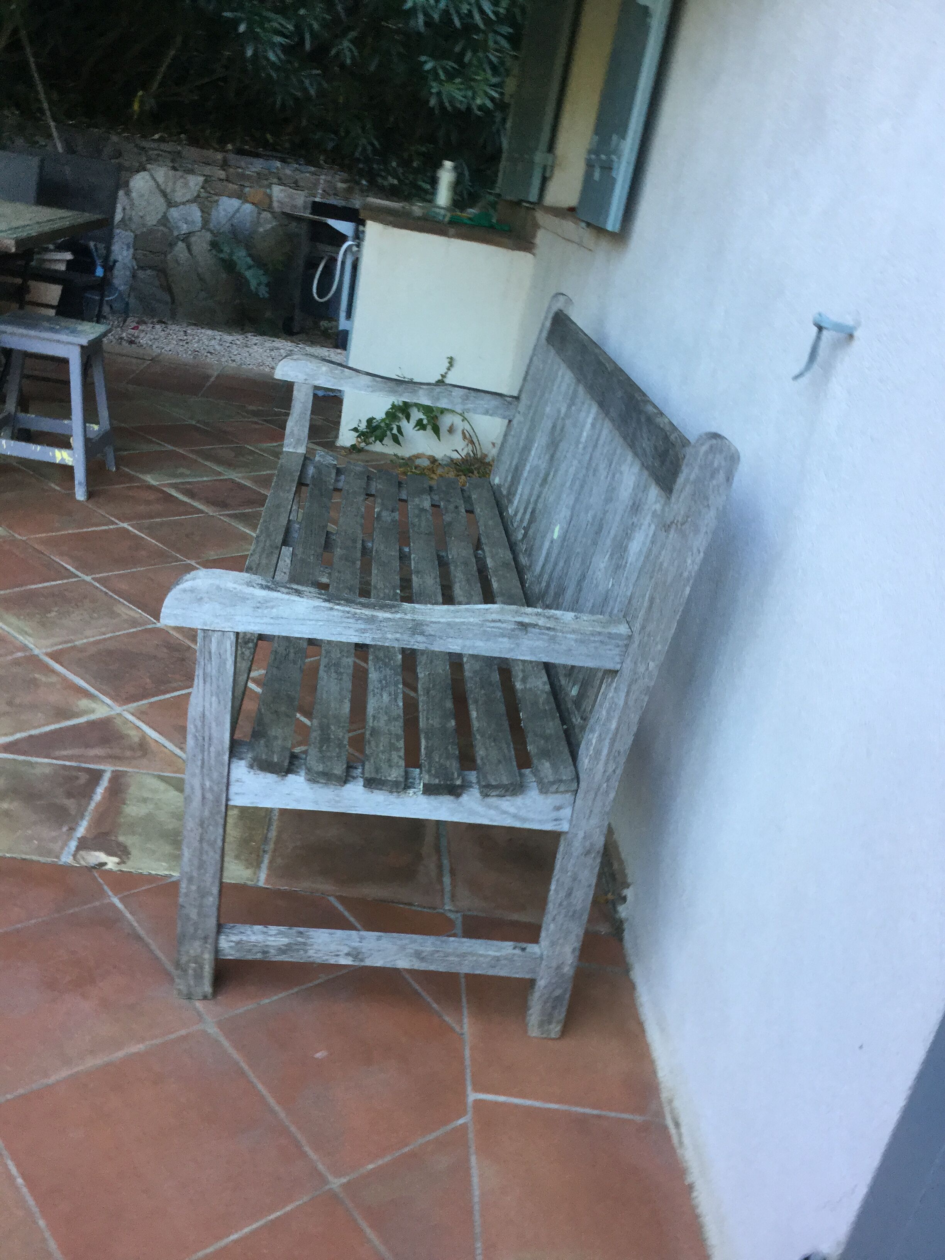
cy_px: 630
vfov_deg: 58.4
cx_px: 472
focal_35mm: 31
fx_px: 1128
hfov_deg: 45.4
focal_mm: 3.3
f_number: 2.4
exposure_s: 1/33
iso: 32
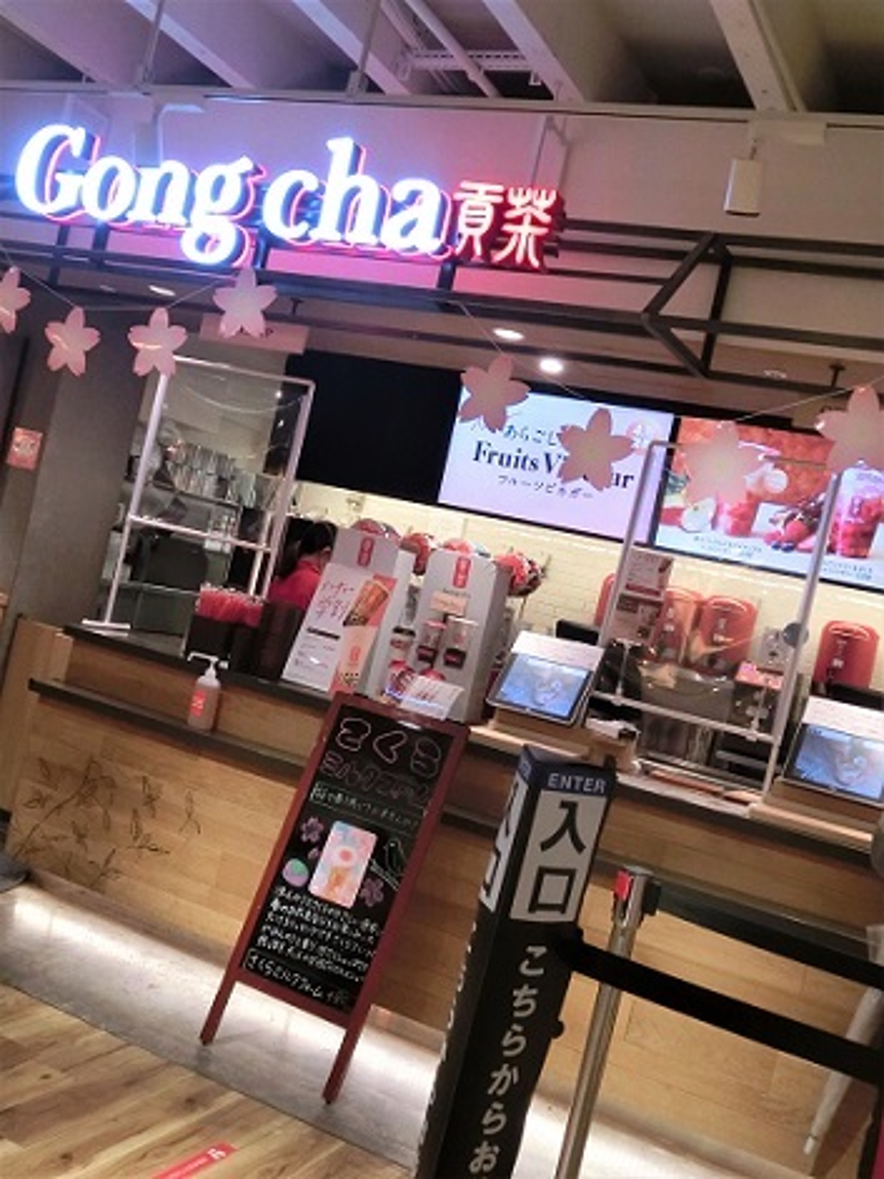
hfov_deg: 37.7
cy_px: 590
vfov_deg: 49.0
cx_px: 442
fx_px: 1294
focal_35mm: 38
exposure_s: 1/160
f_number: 3.9
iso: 800
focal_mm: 6.67
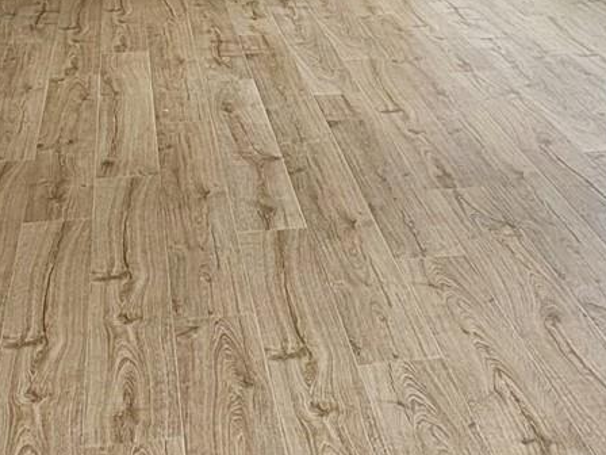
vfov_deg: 19.9
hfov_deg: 30.3
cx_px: 296
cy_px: -225
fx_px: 1120
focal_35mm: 64
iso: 40
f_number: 2.2
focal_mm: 2.22
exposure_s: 1/99
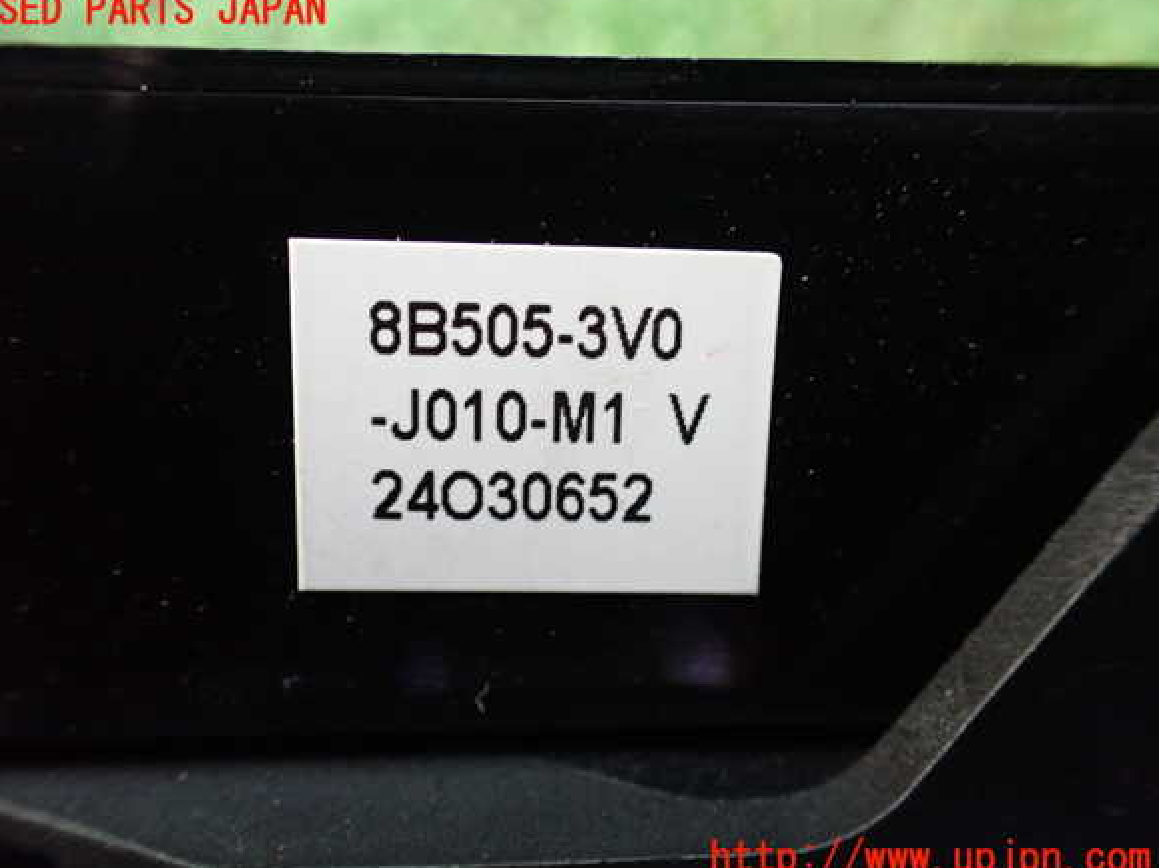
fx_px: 1037
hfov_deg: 58.4
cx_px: 563
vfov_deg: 45.4
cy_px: 435
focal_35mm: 31
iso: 800
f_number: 2.3
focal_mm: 5.4
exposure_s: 1/60
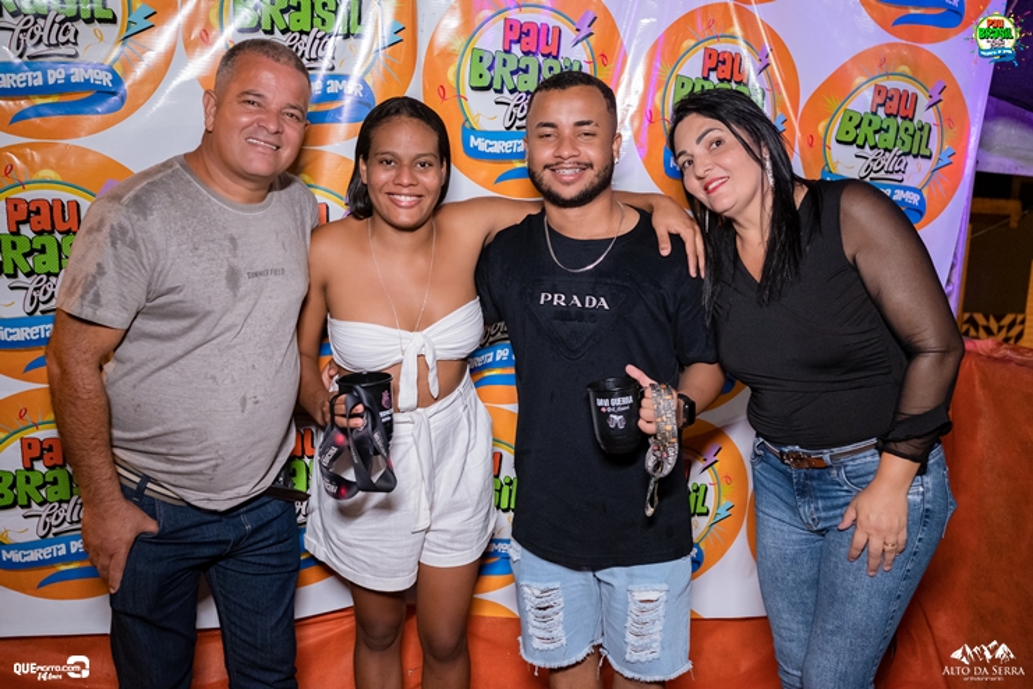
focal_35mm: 36
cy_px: 344
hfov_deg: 53.1
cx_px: 516
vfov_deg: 36.9
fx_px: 1033
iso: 2500
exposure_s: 1/200
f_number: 2.8
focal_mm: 24
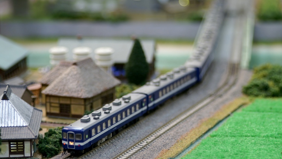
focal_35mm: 135
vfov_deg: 9.0
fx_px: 1006
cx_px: 140
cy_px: 75
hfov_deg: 16.0
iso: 320
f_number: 4.5
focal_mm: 85
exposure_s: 1/45
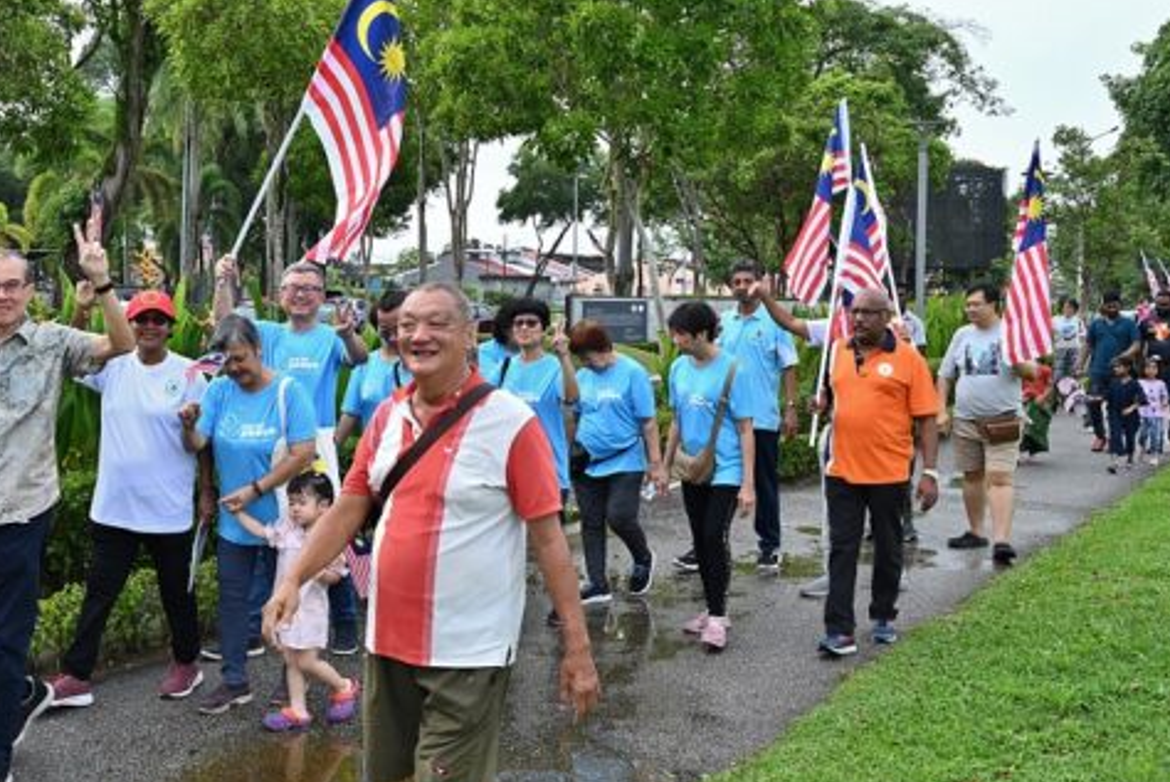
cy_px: 319
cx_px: 489
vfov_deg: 31.2
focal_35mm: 43
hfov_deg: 45.2
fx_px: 1399
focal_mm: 34
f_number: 8
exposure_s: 1/200
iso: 320
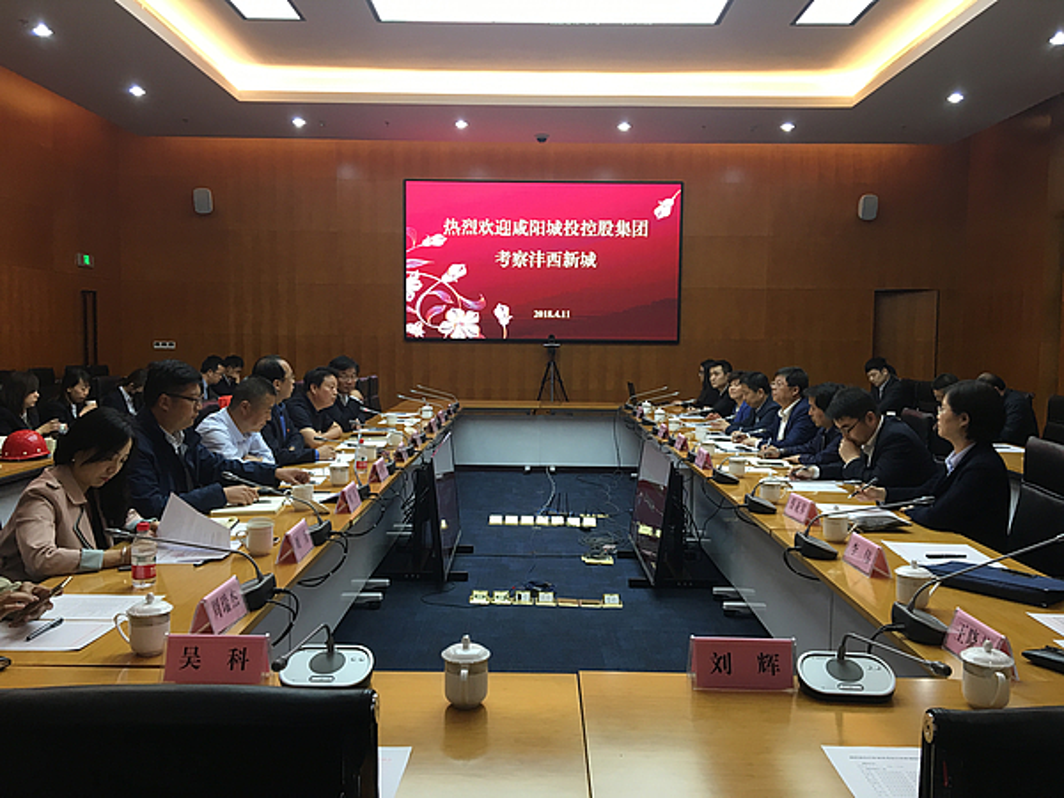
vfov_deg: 48.2
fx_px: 891
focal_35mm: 29
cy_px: 399
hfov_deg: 61.7
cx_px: 532
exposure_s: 1/33
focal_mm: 4.15
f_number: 2.2
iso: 50
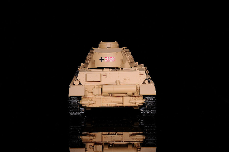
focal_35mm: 60
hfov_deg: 33.4
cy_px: 76
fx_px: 381
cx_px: 114
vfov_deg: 22.6
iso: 200
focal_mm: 40
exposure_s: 1/125
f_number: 8
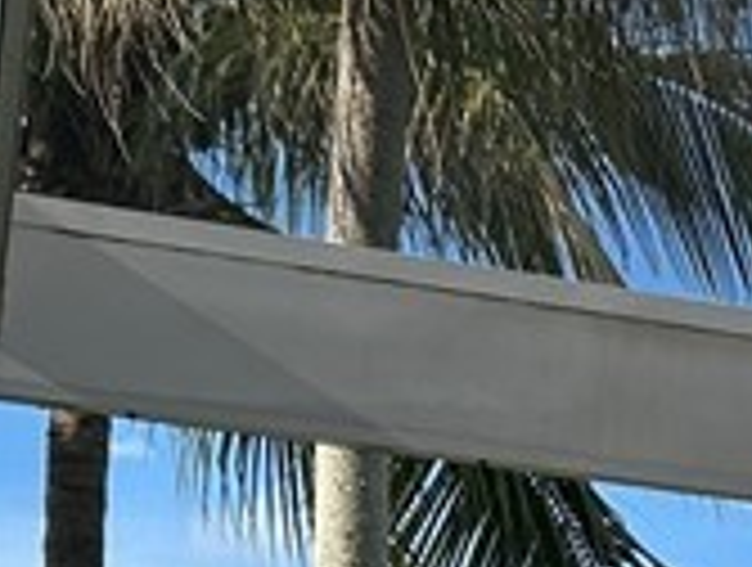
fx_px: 3462
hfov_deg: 11.7
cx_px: 1256
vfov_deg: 8.5
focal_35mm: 159
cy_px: 1386
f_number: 1.5
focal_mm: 5.7
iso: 50
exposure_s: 1/1779
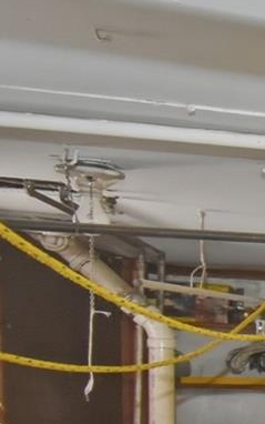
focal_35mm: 82
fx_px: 947
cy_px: 469
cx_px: 993
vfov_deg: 23.6
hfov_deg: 8.8
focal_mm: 10
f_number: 4.5
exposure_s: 1/60
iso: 1100
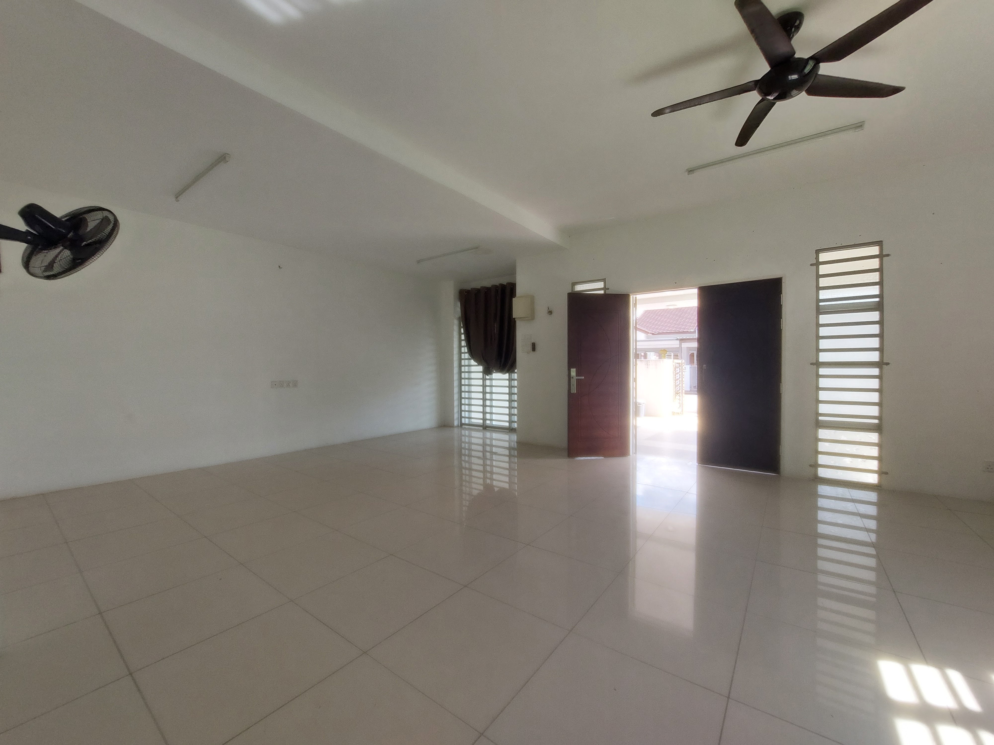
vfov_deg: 89.9
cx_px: 497
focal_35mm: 13
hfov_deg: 106.2
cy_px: 372
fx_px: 373
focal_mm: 1.74
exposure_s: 1/100
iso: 50
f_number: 2.2
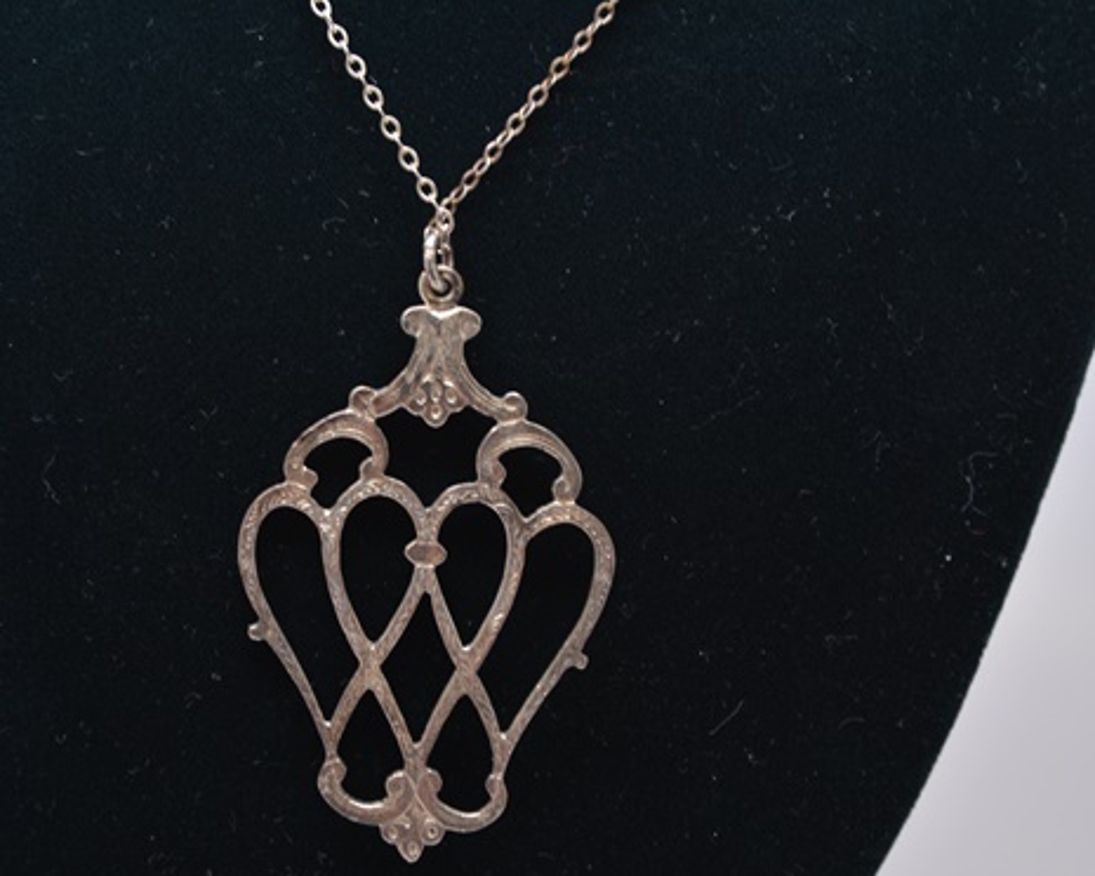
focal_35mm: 64
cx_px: 433
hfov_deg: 29.7
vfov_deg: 24.0
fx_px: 2061
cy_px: 469
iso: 200
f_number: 5.6
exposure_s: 1/15
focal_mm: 35
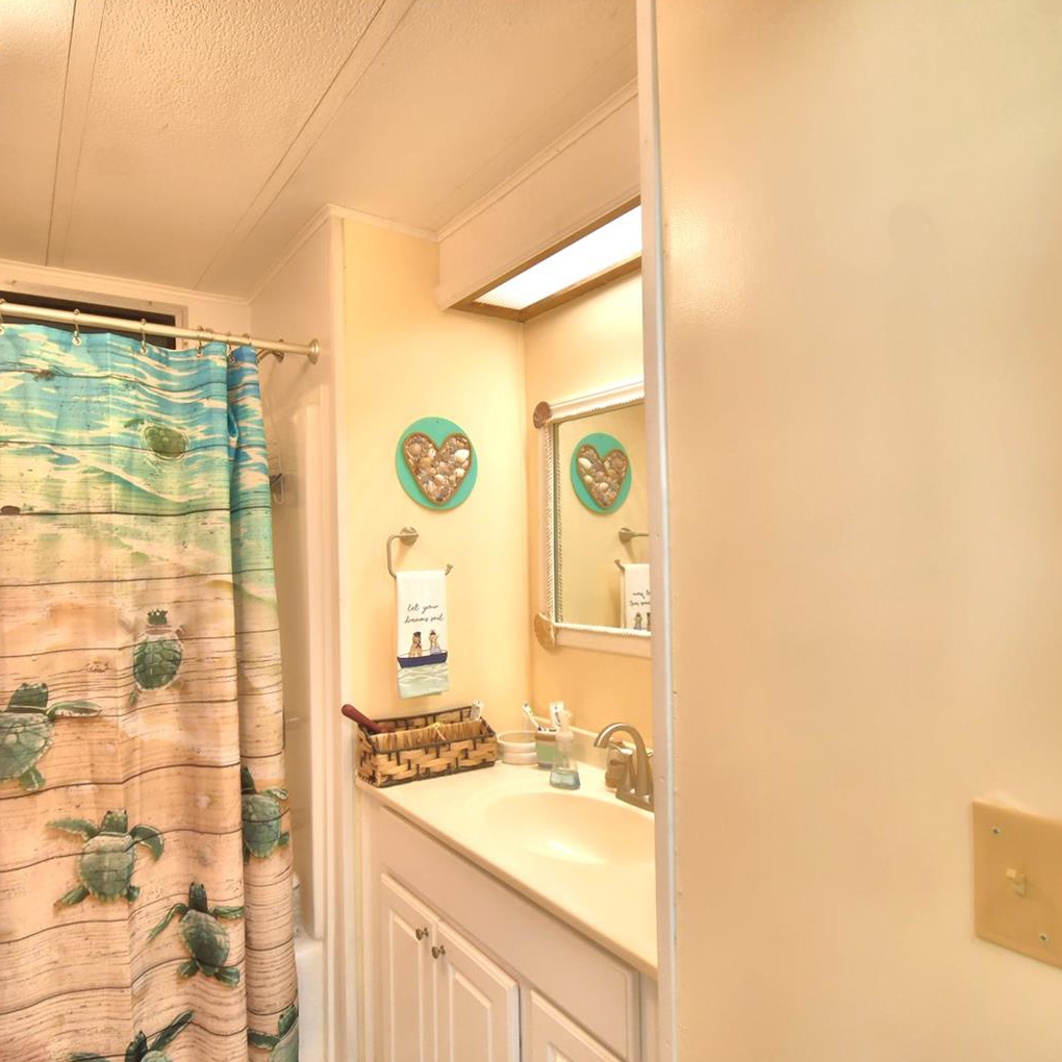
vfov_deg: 74.8
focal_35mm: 20
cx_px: 505
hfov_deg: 74.8
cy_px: 546
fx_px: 694
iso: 400
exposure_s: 1/30
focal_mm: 10
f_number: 4.5
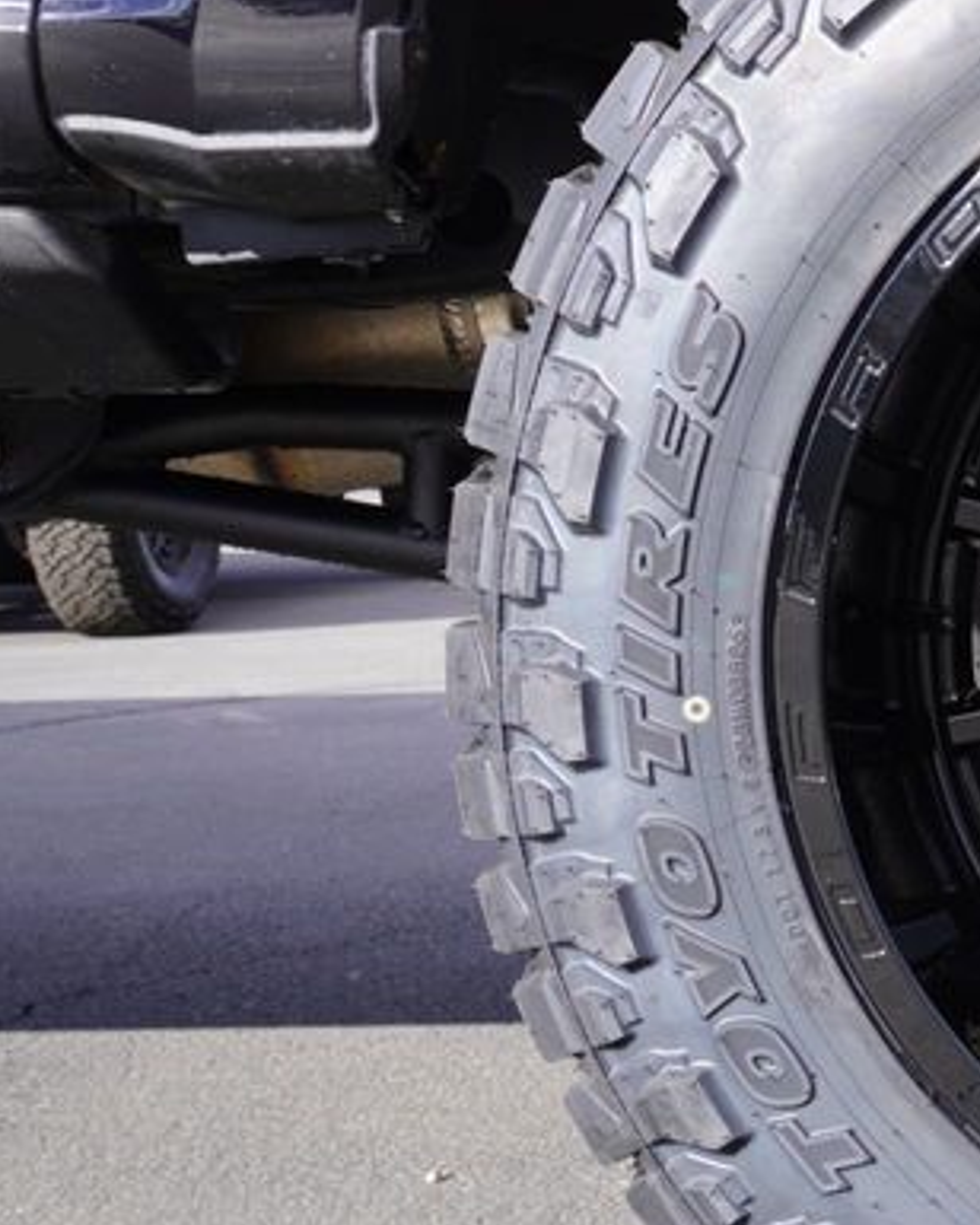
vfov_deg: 25.4
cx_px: 1515
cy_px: 617
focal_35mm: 75
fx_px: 2719
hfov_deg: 18.0
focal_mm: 20
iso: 100
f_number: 7.1
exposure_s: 1/100
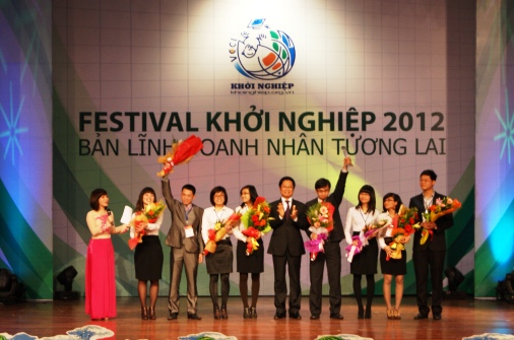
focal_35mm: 82
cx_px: 257
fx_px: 1175
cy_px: 170
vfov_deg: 16.5
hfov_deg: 24.7
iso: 400
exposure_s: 1/80
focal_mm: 55
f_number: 5.6
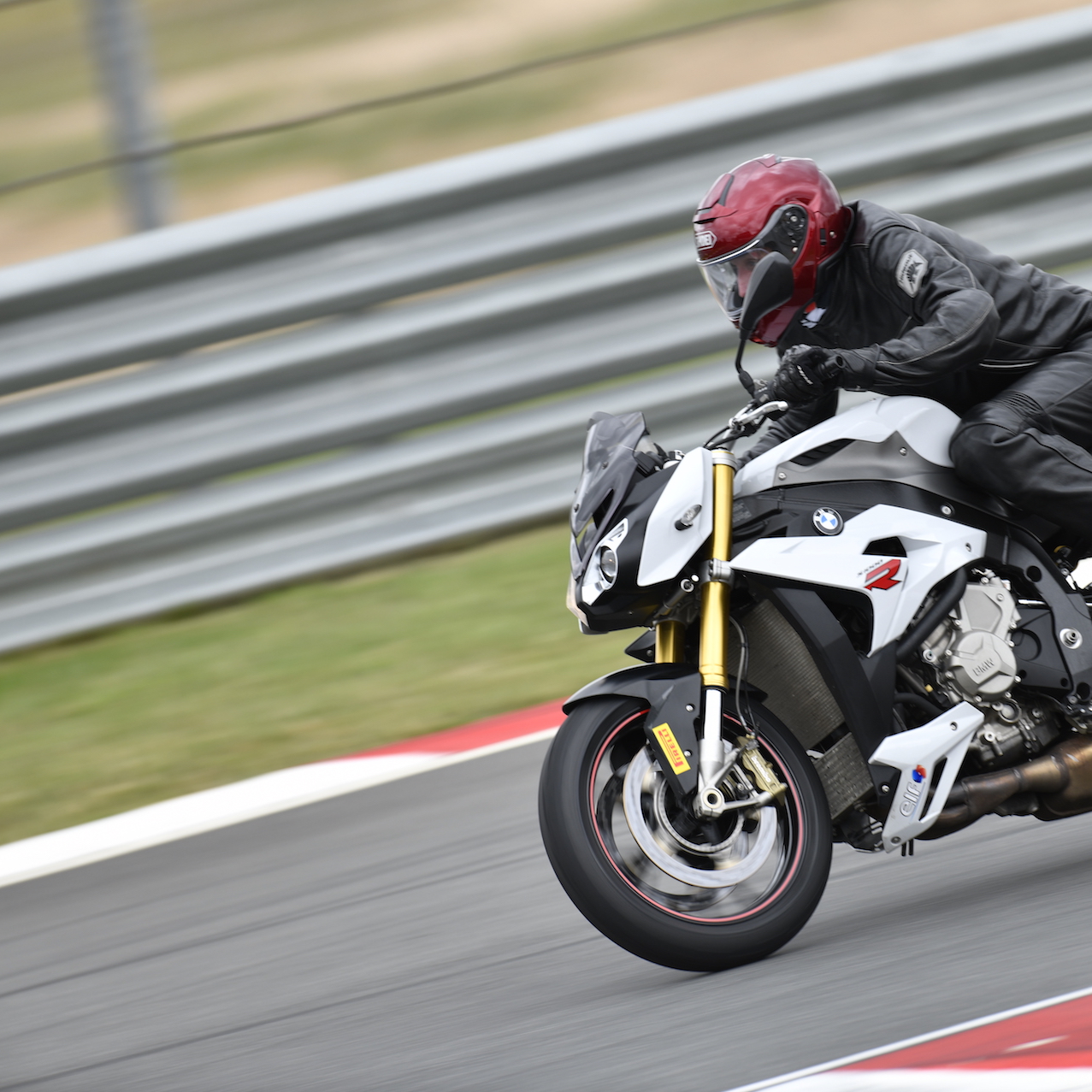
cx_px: 805
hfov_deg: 2.7
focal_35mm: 639
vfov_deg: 2.7
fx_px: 22806
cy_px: 546
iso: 125
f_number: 6.3
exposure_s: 1/320
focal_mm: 500
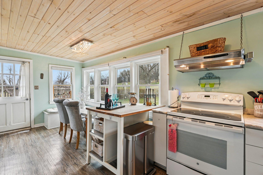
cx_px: 118
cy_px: 86
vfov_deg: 73.7
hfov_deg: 96.4
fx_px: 117
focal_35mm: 16
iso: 100
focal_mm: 14
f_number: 8
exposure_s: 1/40
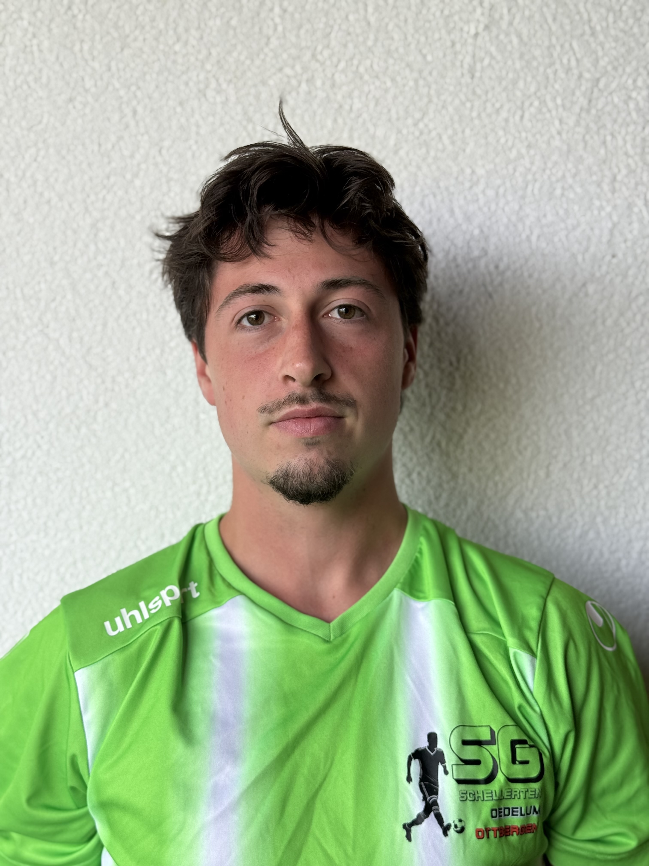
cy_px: 433
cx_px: 324
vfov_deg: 39.7
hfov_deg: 30.3
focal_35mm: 48
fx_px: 1200
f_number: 1.78
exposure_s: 1/160
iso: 64
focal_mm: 6.76
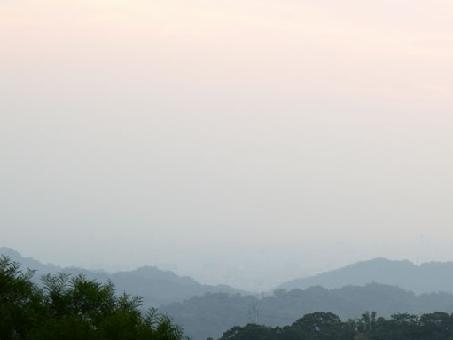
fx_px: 1806
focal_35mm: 138
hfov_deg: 14.1
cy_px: 222
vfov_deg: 10.7
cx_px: 429
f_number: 8
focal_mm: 50
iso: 400
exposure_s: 1/25
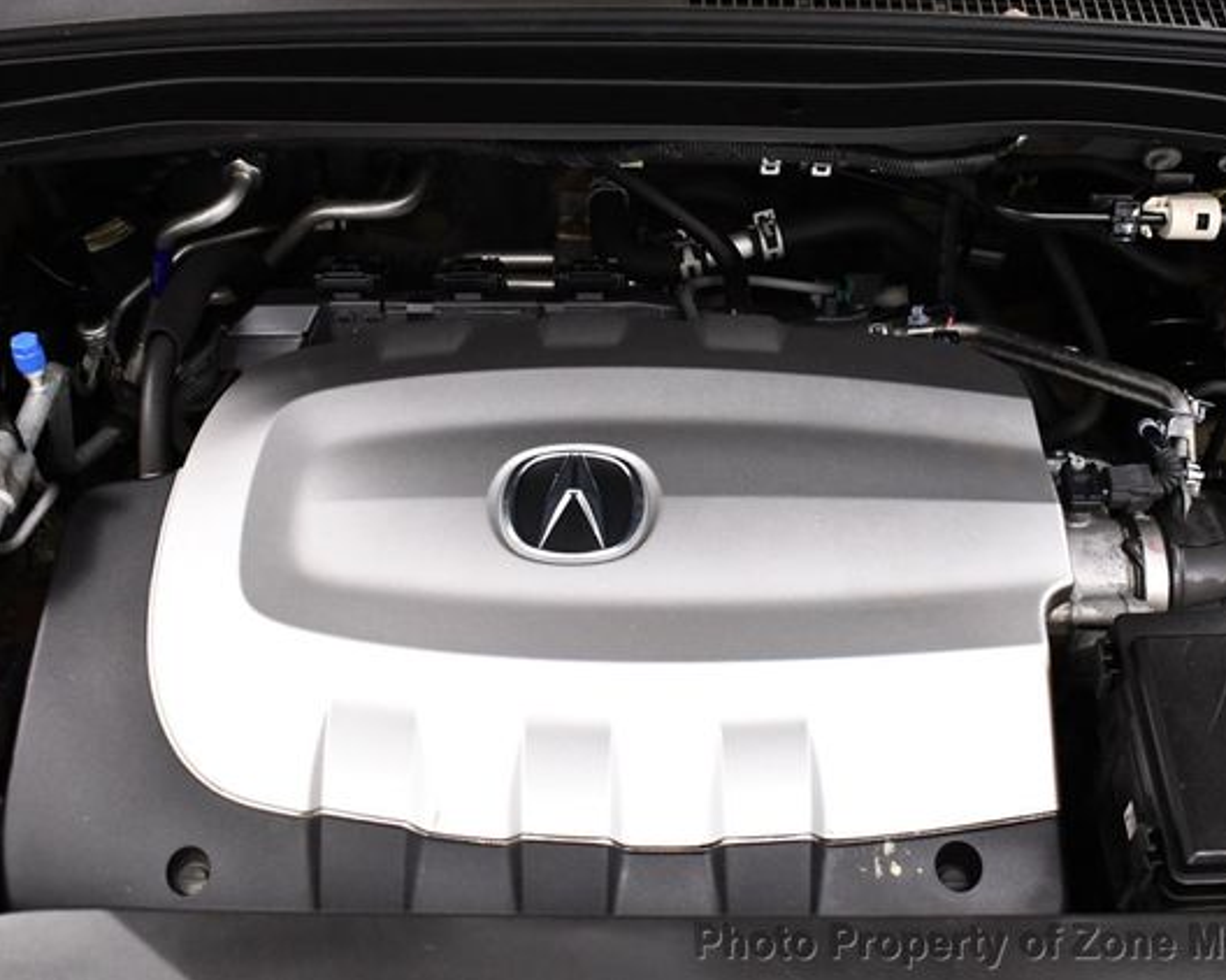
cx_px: 666
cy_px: 490
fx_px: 1487
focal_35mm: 41
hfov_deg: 44.8
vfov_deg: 36.5
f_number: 3.5
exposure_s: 1/125
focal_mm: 18
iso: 2800
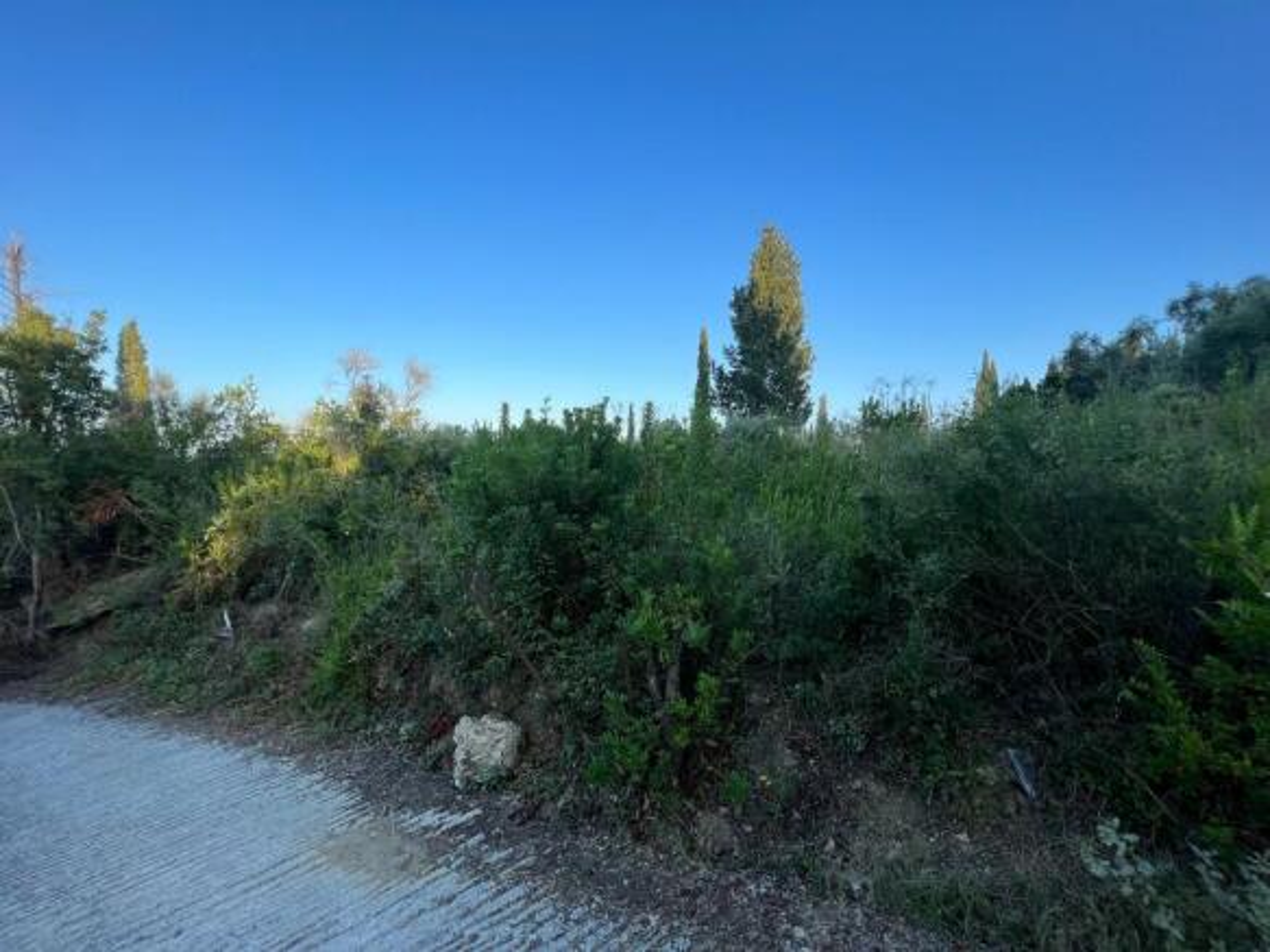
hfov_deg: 106.2
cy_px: 476
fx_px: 477
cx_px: 635
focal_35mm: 13
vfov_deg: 89.9
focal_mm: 1.57
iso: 32
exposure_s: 1/633
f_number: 1.8
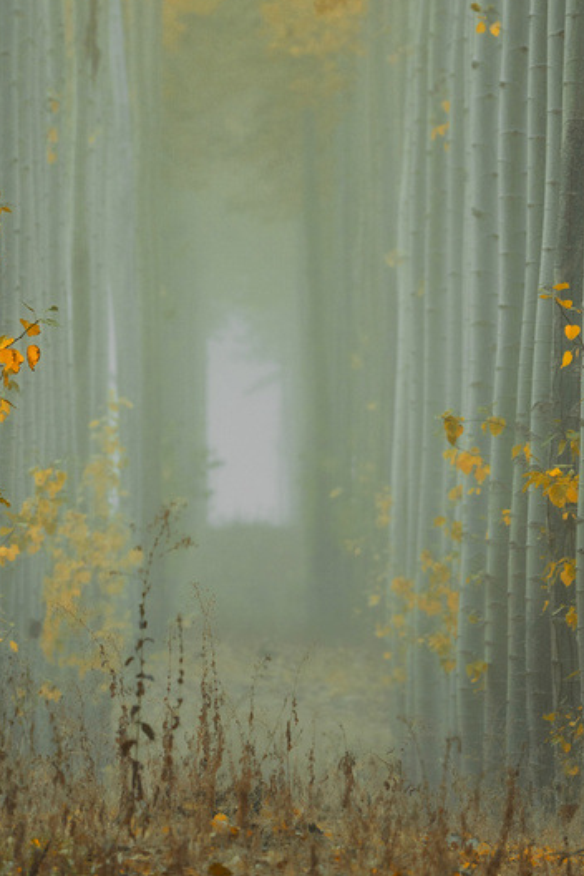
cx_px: 241
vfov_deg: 2.9
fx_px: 17592
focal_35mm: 723
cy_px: 48
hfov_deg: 1.9
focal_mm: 382
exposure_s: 1/40
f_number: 11
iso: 100
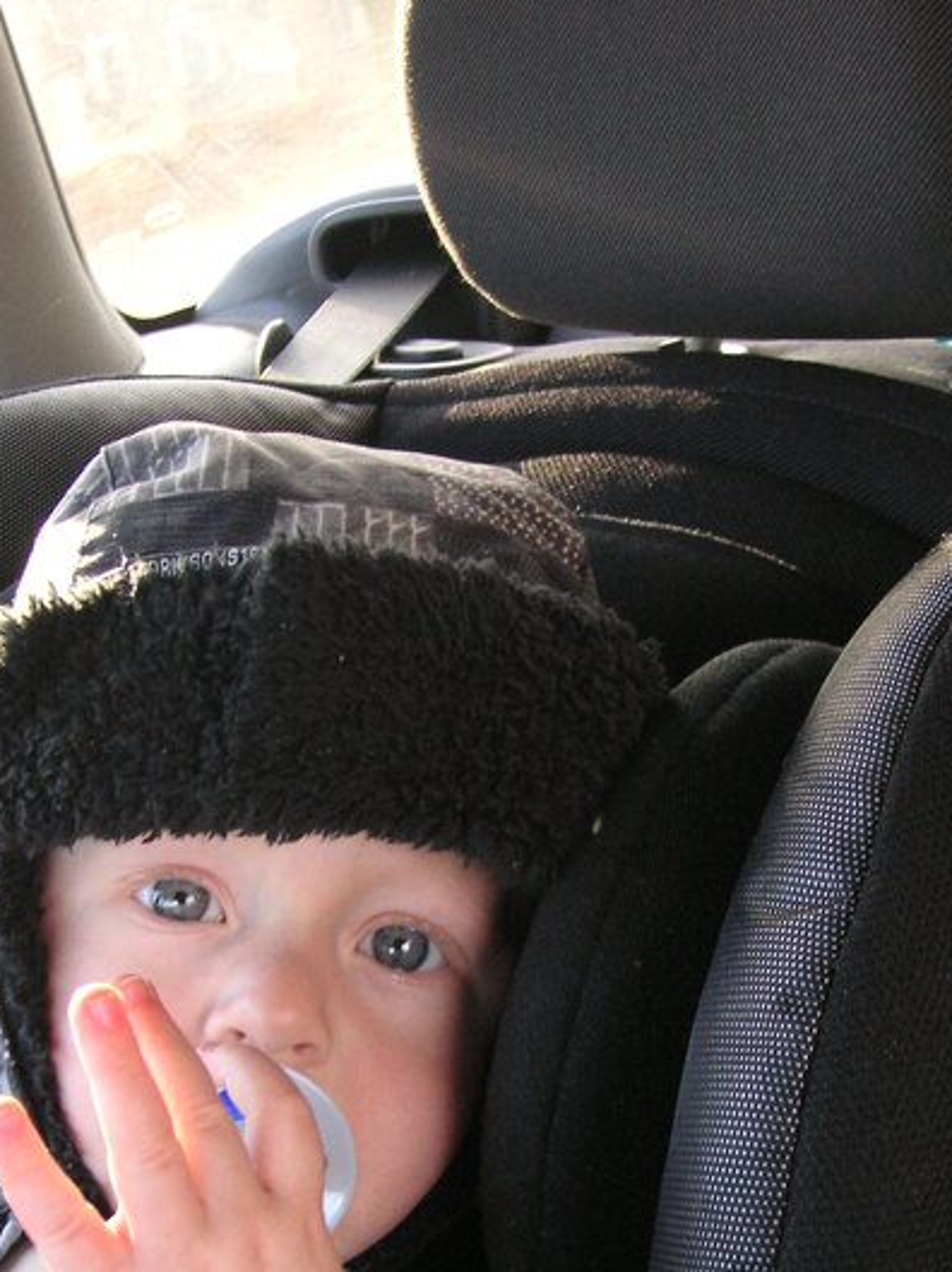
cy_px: 907
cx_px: 517
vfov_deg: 33.9
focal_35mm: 56
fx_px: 2056
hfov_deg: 26.1
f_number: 2.8
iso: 80
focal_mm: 6.1
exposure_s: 1/45
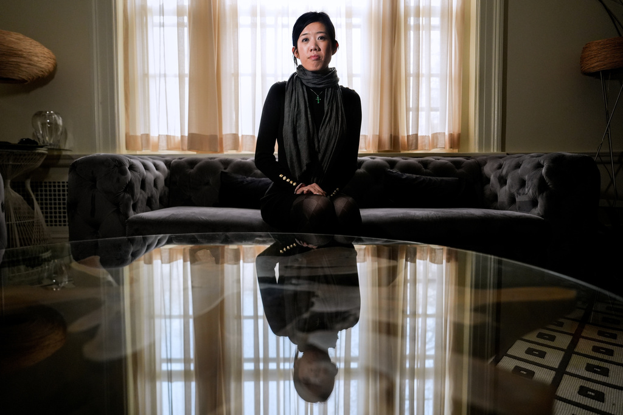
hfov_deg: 73.7
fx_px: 415
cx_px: 312
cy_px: 208
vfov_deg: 53.1
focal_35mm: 24
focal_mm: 24
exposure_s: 1/320
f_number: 2.8
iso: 1250
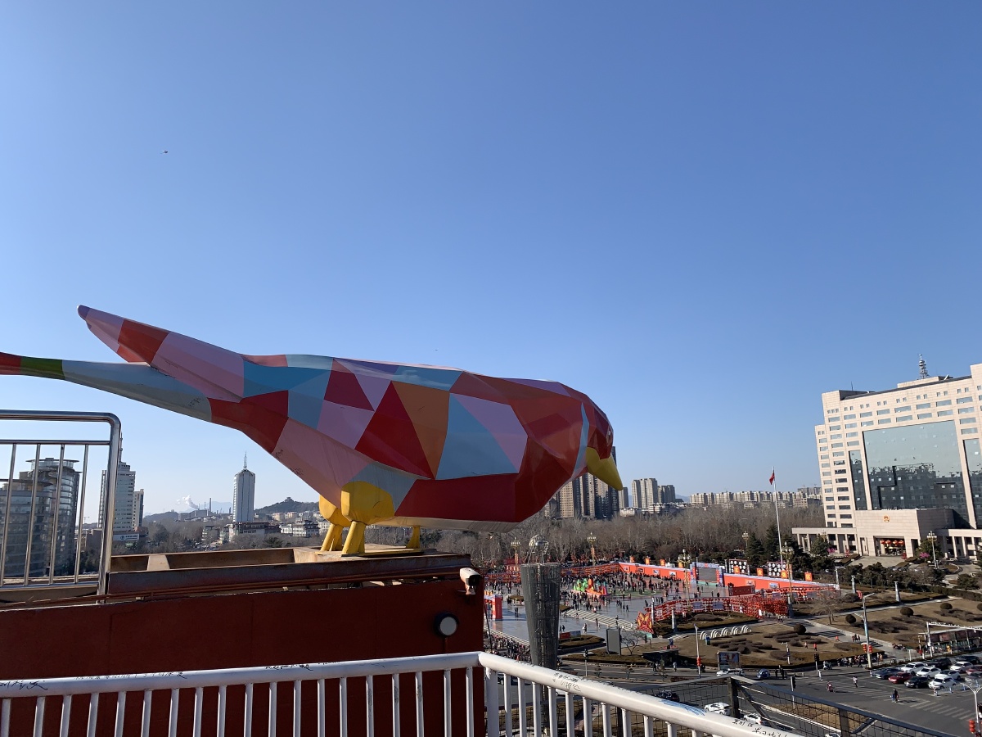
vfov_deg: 53.1
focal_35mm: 26
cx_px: 491
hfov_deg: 67.3
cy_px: 368
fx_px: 738
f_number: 1.8
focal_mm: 4.25
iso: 25
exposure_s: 1/2681
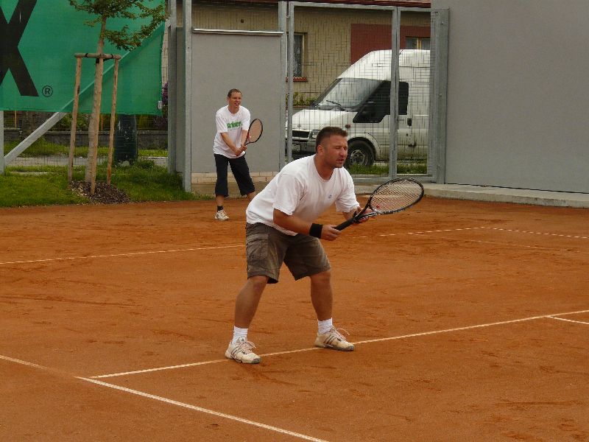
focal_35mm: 89
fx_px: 1514
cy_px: 221
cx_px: 294
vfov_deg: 16.6
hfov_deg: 22.0
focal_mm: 14.7
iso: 160
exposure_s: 1/200
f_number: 4
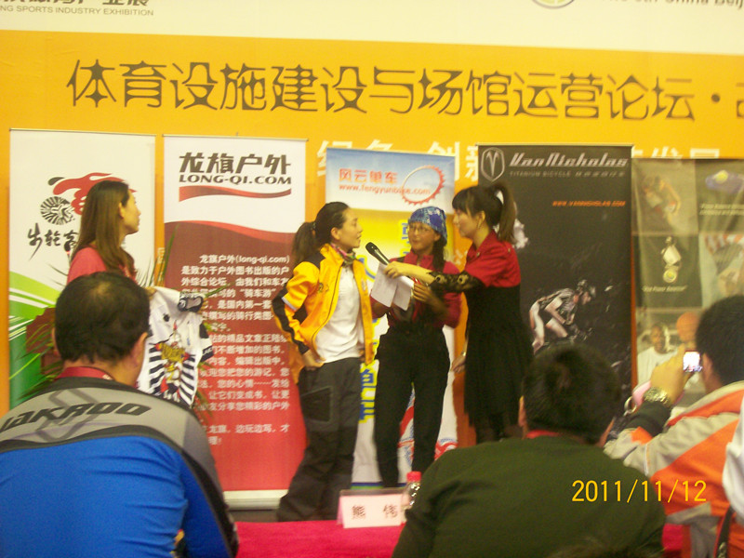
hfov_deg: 29.8
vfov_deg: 22.6
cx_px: 372
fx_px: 1397
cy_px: 279
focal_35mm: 65
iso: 200
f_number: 3.7
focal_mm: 10.8
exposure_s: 1/6.45
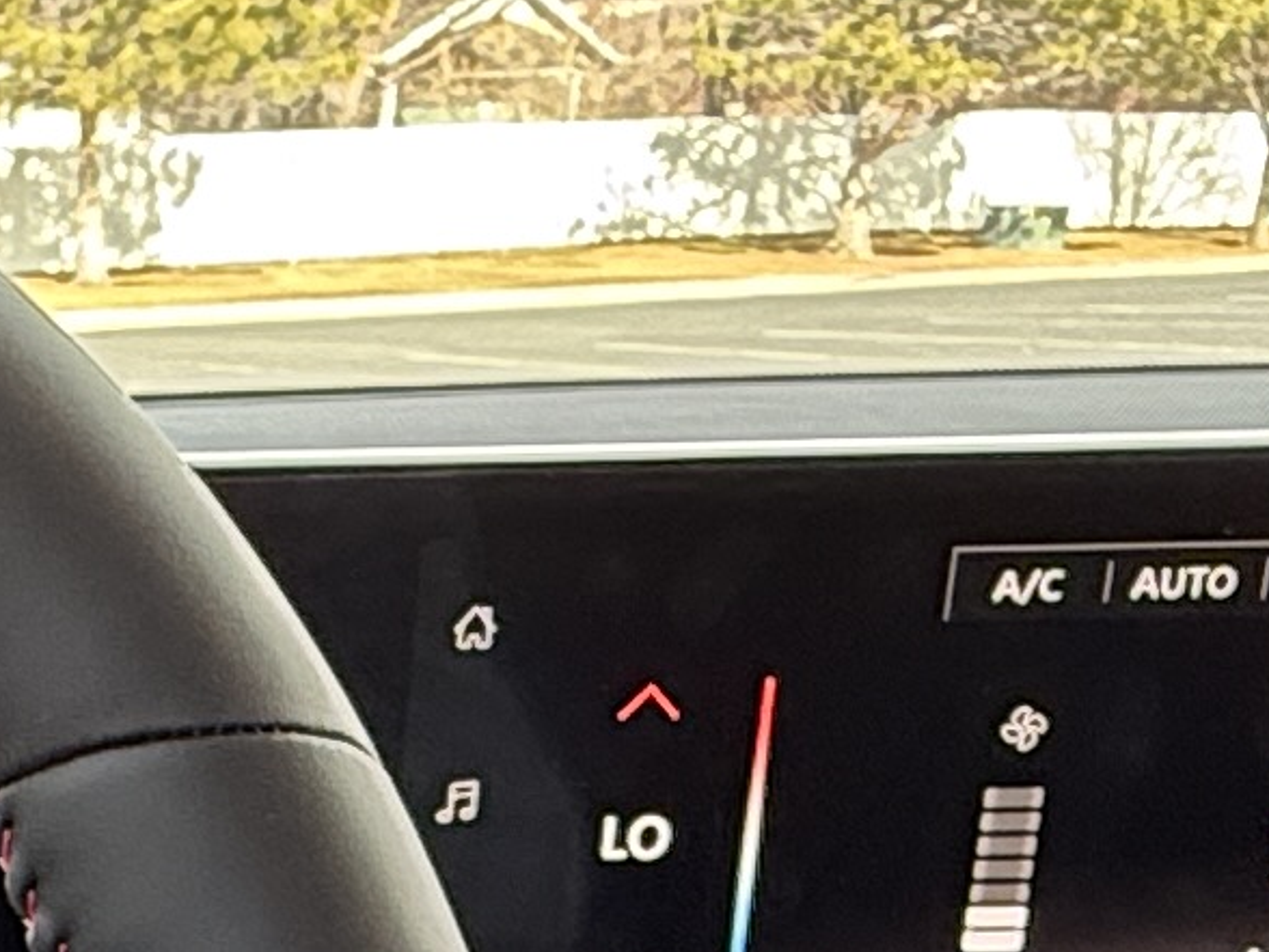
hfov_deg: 18.0
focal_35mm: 96
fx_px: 3519
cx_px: -704
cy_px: 1753
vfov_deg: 13.7
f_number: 2.2
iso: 160
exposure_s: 1/99
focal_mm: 2.22
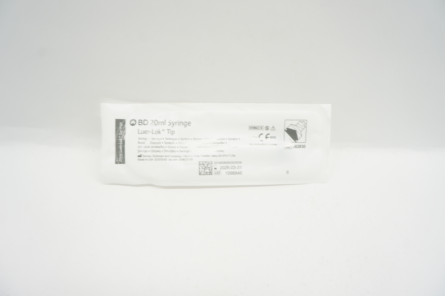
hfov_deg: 67.4
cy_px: 148
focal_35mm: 27
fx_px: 333
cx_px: 222
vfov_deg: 47.8
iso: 200
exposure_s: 1/25
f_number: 7.1
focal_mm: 18
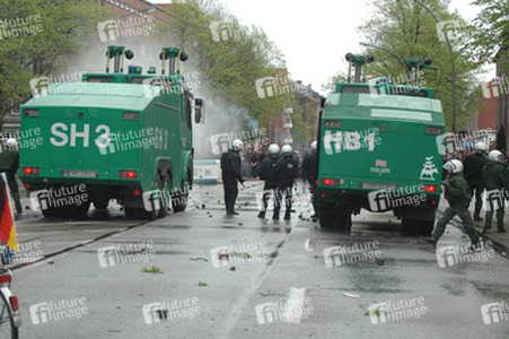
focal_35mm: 93
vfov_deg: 14.7
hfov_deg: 21.9
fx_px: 1314
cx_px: 254
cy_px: 170
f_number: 10
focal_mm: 62
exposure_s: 1/400
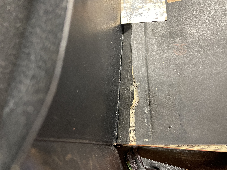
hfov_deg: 67.3
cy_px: 85
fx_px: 170
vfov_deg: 53.1
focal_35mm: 26
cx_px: 114
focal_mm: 4.2
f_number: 1.6
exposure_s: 1/40
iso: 500
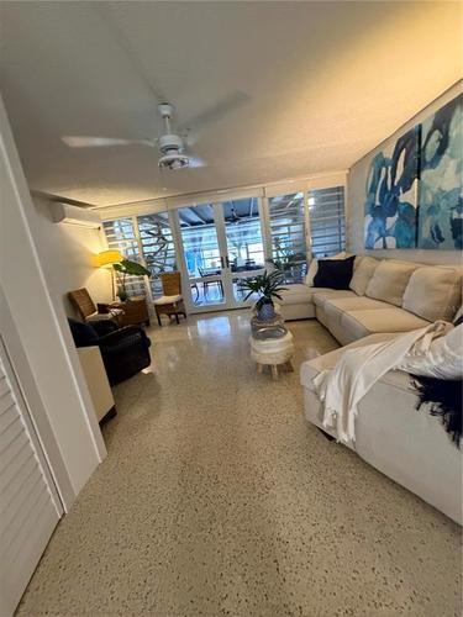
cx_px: 232
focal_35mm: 14
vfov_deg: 102.1
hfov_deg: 85.7
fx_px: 250
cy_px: 308
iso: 800
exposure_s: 1/60
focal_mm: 2.22
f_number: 2.2
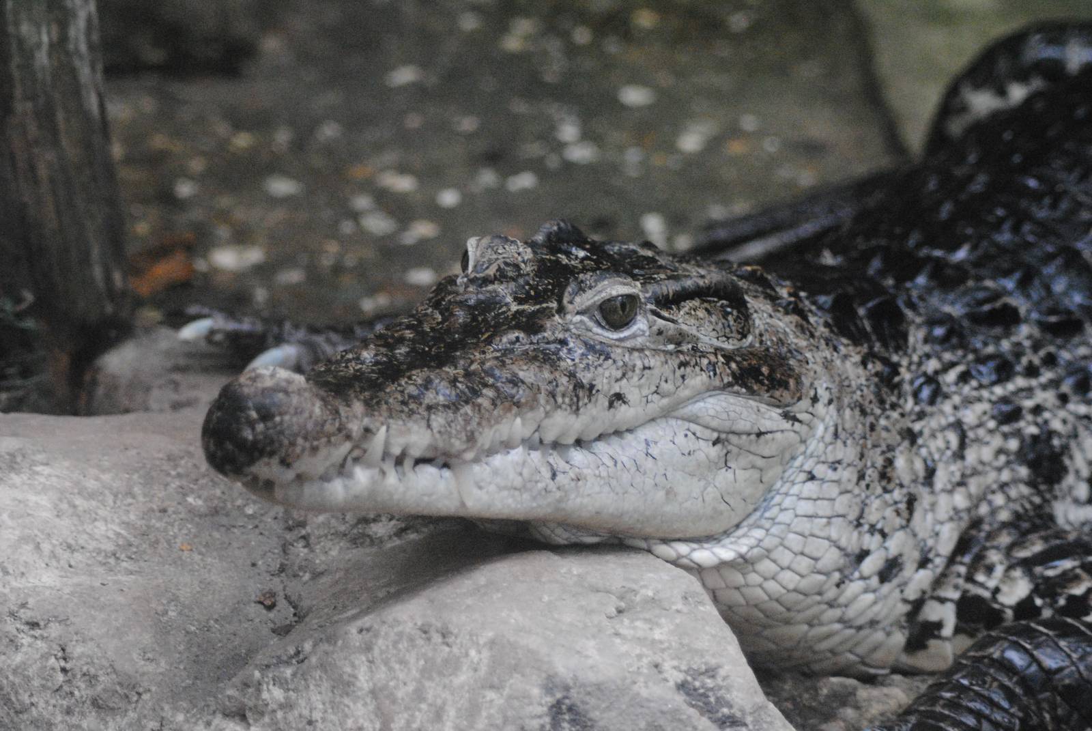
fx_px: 3189
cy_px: 366
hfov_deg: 19.4
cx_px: 546
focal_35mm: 105
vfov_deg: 13.1
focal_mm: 70
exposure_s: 1/125
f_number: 4
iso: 1600
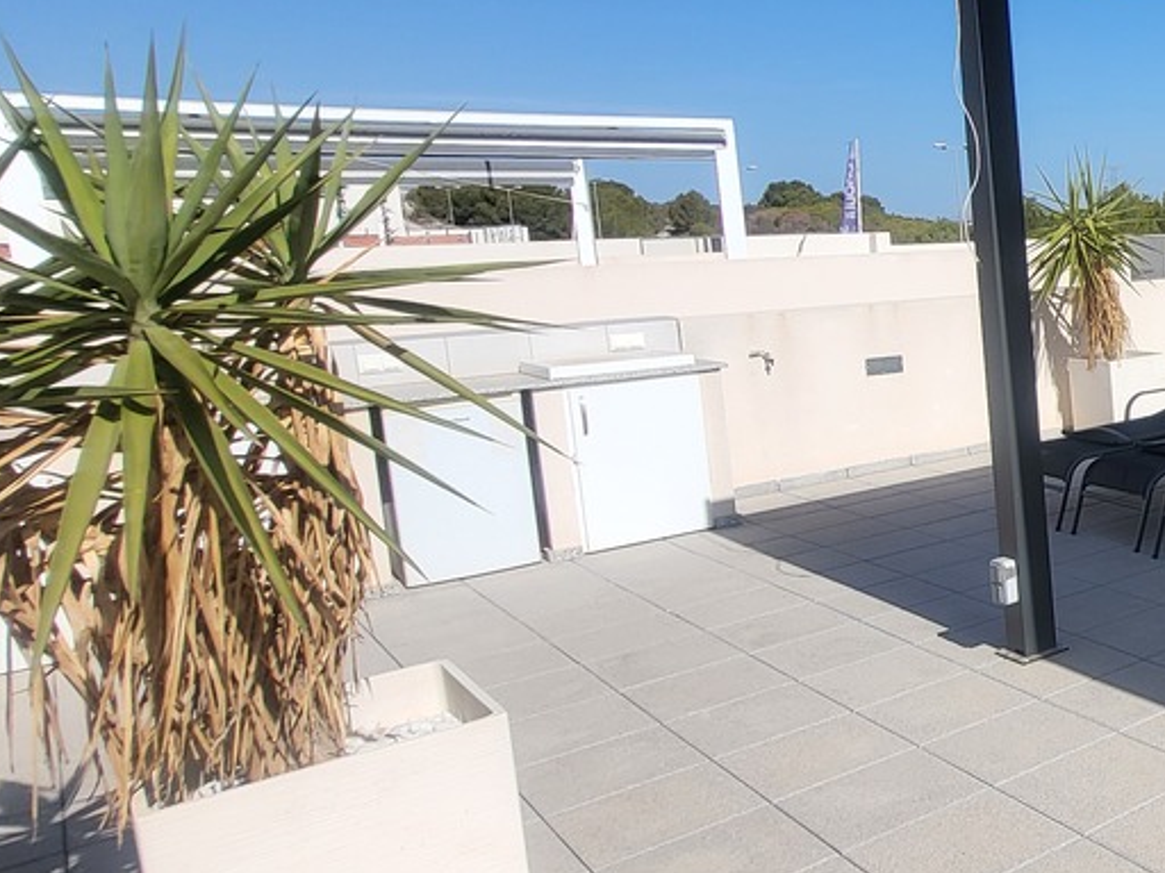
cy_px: 354
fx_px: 1111
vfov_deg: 42.8
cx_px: 1370
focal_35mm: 33
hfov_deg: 40.5
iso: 32
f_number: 2.2
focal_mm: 1.74
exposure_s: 1/1597
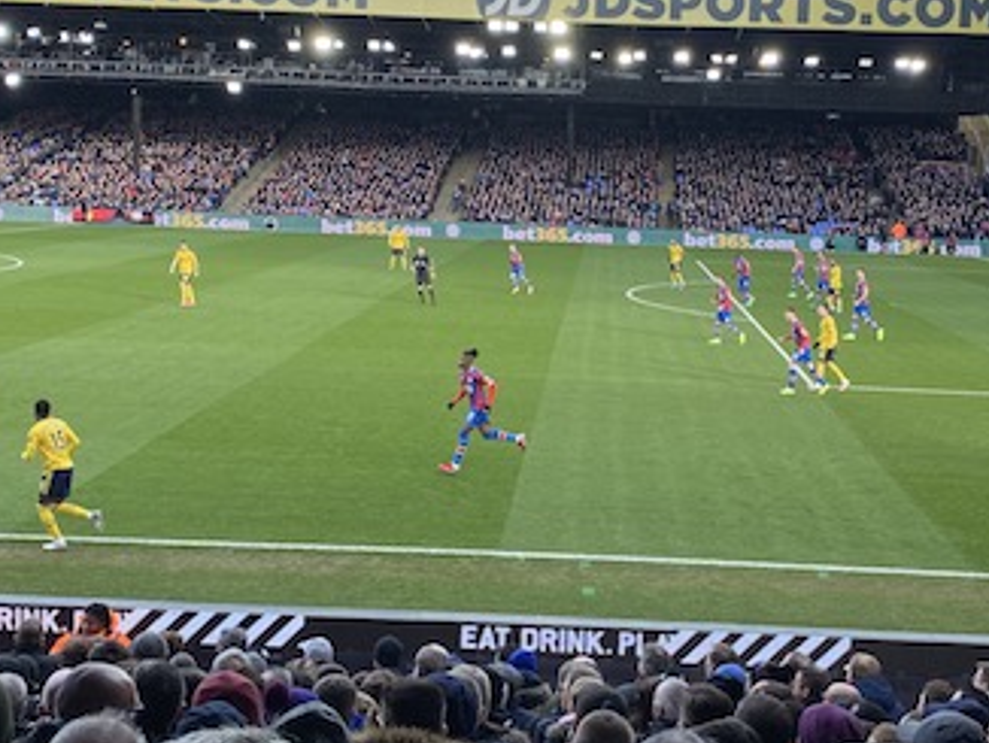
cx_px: 573
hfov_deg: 37.4
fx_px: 1458
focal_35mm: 51
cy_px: 318
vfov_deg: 28.6
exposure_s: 1/885
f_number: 1.8
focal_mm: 4.25
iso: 32
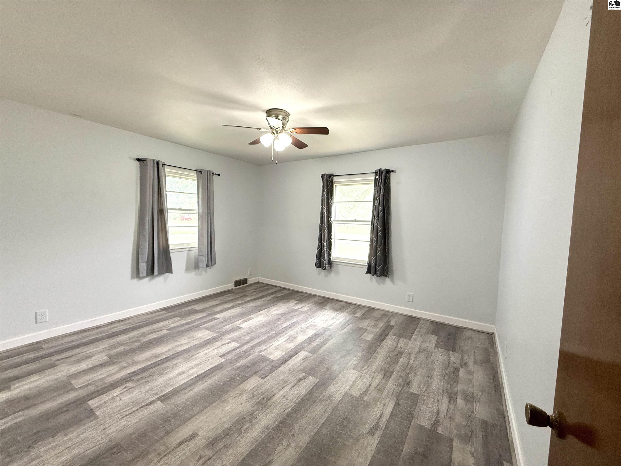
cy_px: 233
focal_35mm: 14
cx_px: 310
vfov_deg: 85.7
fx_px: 251
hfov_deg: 102.1
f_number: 2.2
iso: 320
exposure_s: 1/120
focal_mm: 2.22
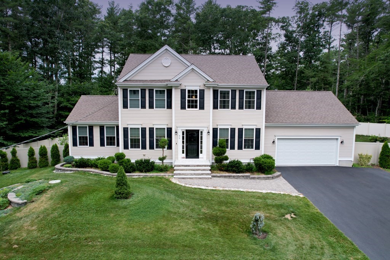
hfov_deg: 78.6
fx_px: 238
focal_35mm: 22
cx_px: 195
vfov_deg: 57.2
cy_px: 130
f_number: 2.8
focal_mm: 8.38
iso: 110
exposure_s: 1/640
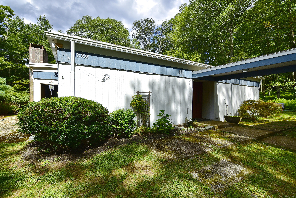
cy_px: 99
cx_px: 148
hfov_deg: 96.7
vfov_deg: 73.8
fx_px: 132
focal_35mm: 16
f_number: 5.6
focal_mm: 16
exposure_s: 1/2000
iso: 500
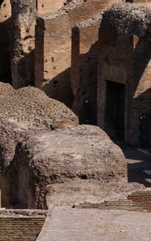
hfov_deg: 4.3
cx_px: 255
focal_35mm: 301
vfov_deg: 7.0
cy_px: 58
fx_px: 1983
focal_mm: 70
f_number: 11
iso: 100
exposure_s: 1/160
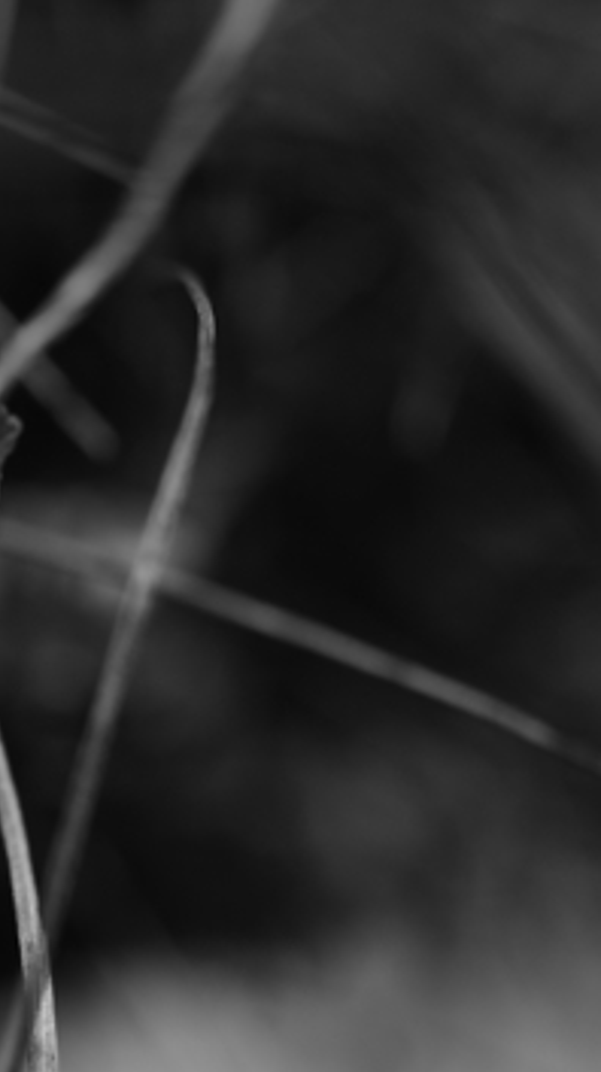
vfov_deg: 13.5
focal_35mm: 158
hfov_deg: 7.5
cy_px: 981
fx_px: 4486
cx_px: -361
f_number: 4.5
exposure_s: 1/1000
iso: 100
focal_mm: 35
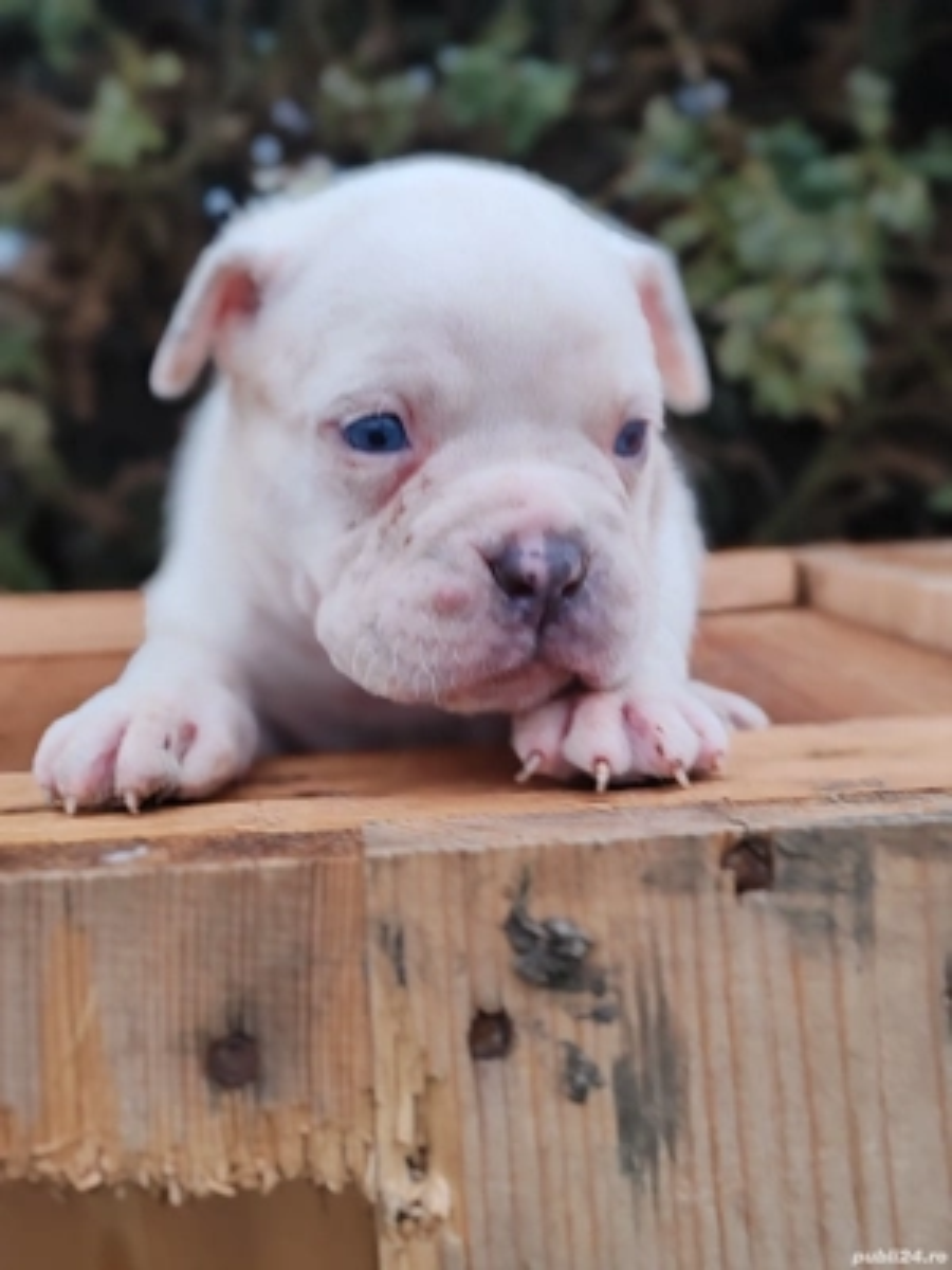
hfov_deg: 27.0
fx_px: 1980
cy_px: 635
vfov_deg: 35.5
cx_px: 476
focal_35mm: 54
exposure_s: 1/100
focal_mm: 6.12
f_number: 2.4
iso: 250
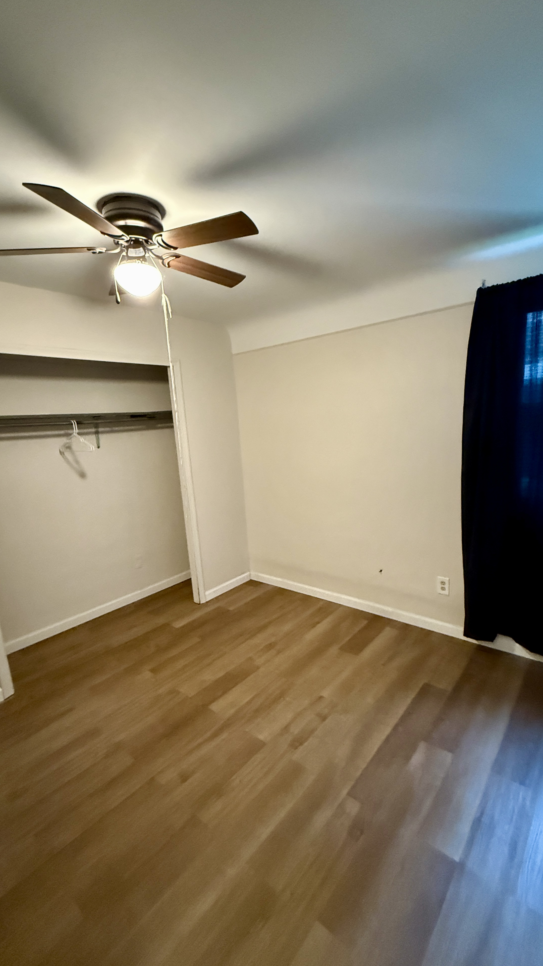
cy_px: 504
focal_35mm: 16
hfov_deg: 67.1
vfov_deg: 99.3
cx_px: 278
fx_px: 410
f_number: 2.2
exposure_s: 1/60
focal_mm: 2.22
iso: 1250
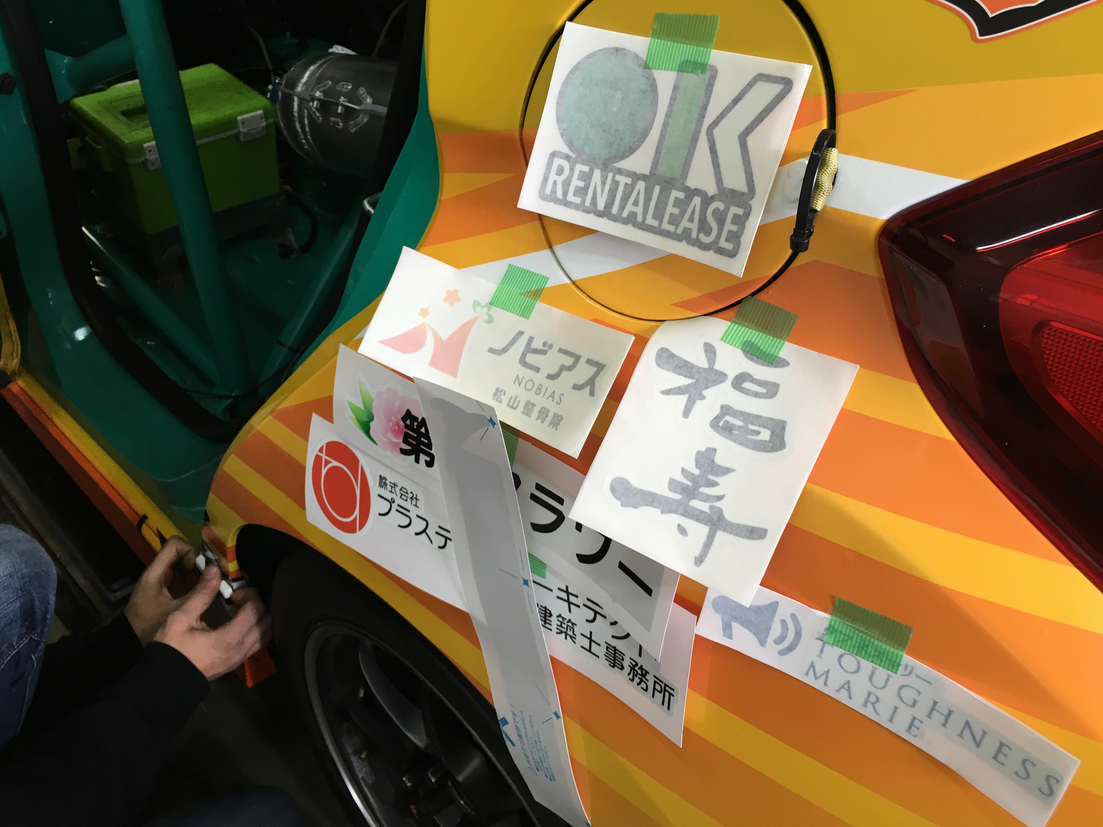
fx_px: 924
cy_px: 414
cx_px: 552
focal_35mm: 29
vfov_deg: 48.2
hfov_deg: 61.7
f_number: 2.2
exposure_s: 1/30
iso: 50
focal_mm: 4.15
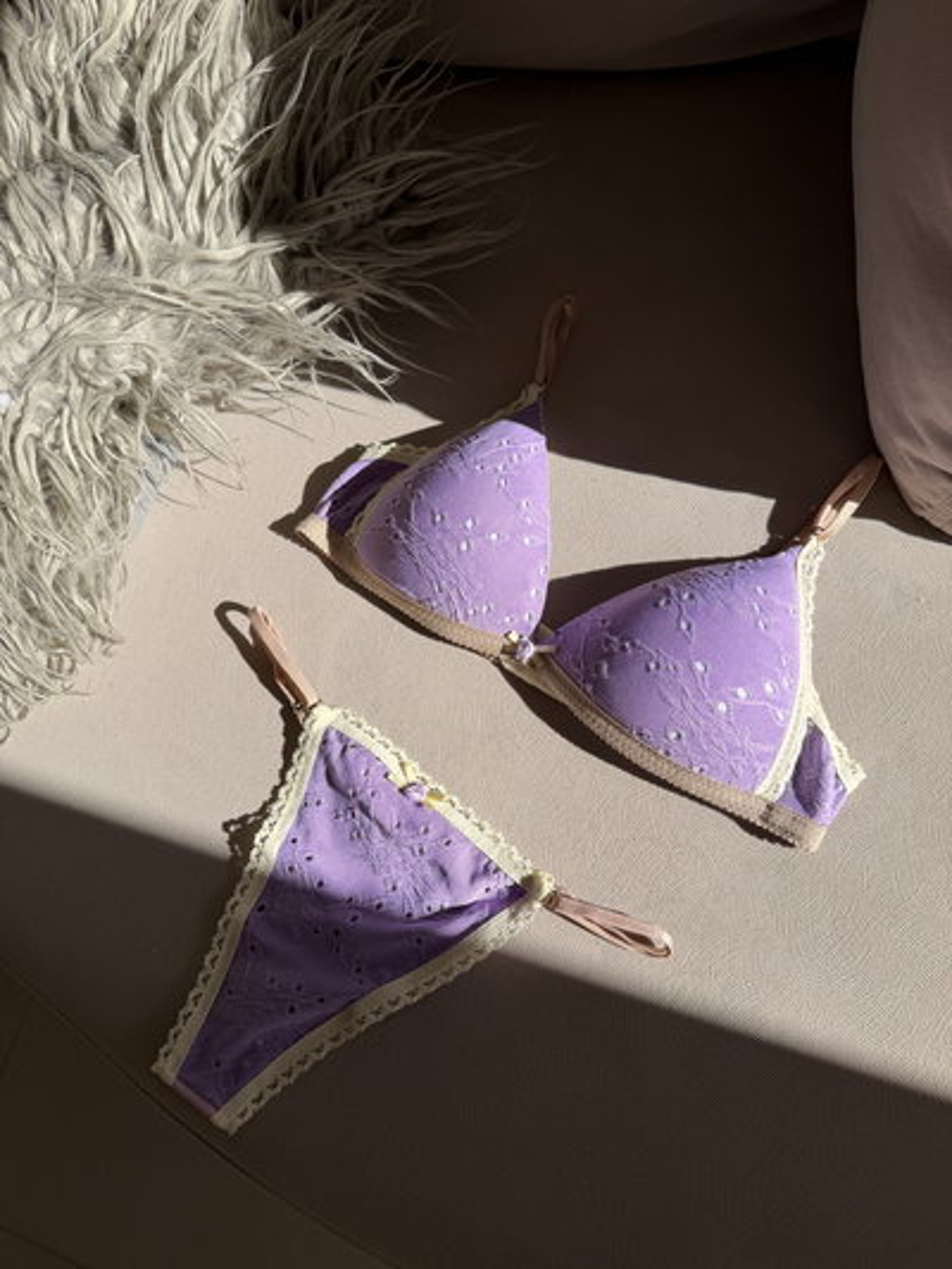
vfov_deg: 71.6
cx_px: 476
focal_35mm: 24
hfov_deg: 56.8
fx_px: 880
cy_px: 634
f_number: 1.78
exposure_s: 1/4673
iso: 80
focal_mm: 6.76
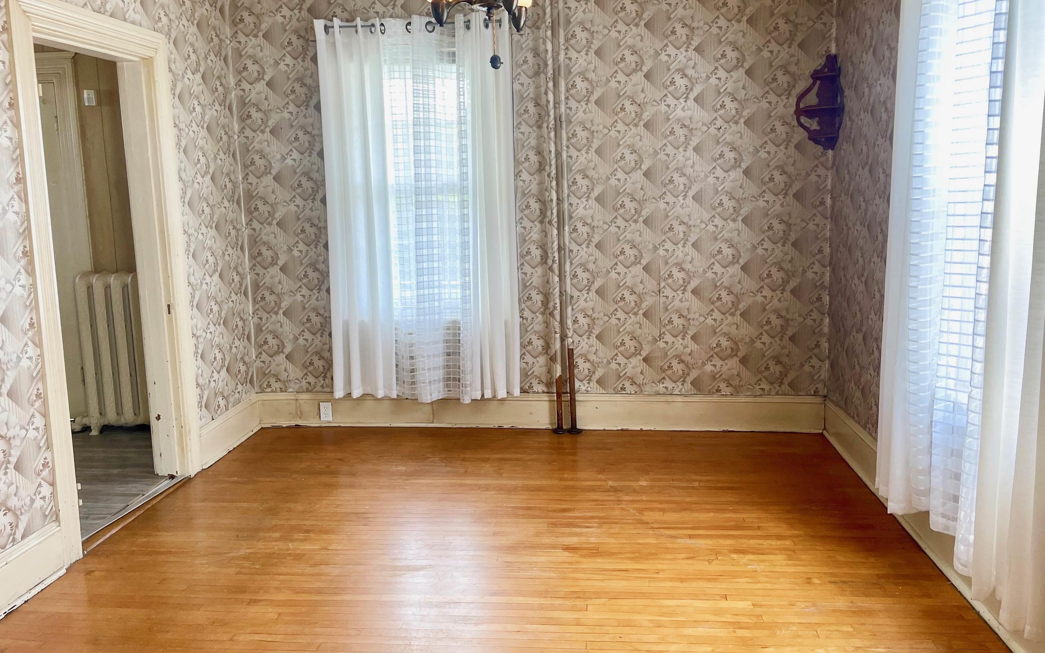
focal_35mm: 28
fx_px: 797
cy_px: 287
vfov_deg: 44.5
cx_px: 515
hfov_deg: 66.5
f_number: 1.6
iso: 80
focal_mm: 4.2
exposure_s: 1/120
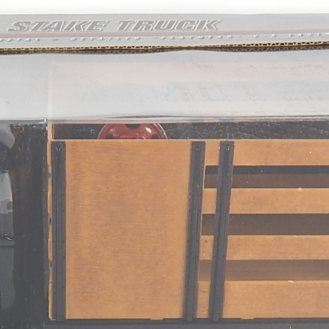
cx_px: 79
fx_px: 1000
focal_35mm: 93
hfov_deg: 18.6
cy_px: 324
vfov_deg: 18.2
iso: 125
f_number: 3.3
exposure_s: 1/30
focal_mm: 6.1
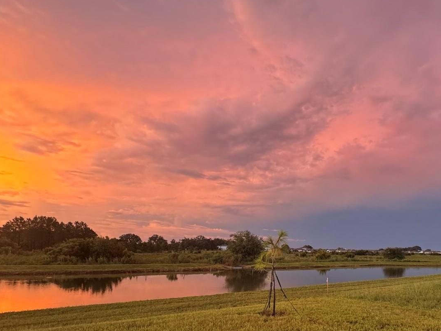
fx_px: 268
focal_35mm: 21
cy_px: 230
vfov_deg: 61.3
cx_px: 303
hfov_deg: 75.9
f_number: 2.2
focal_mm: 2.22
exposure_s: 1/85
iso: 320
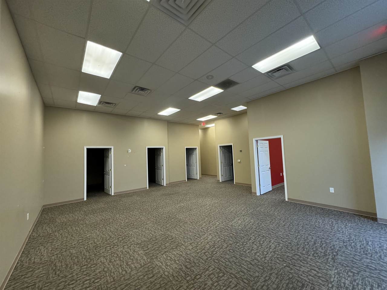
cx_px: 194
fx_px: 157
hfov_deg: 102.1
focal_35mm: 14
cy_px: 145
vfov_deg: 85.7
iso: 320
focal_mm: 2.22
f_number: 2.2
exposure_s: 1/60
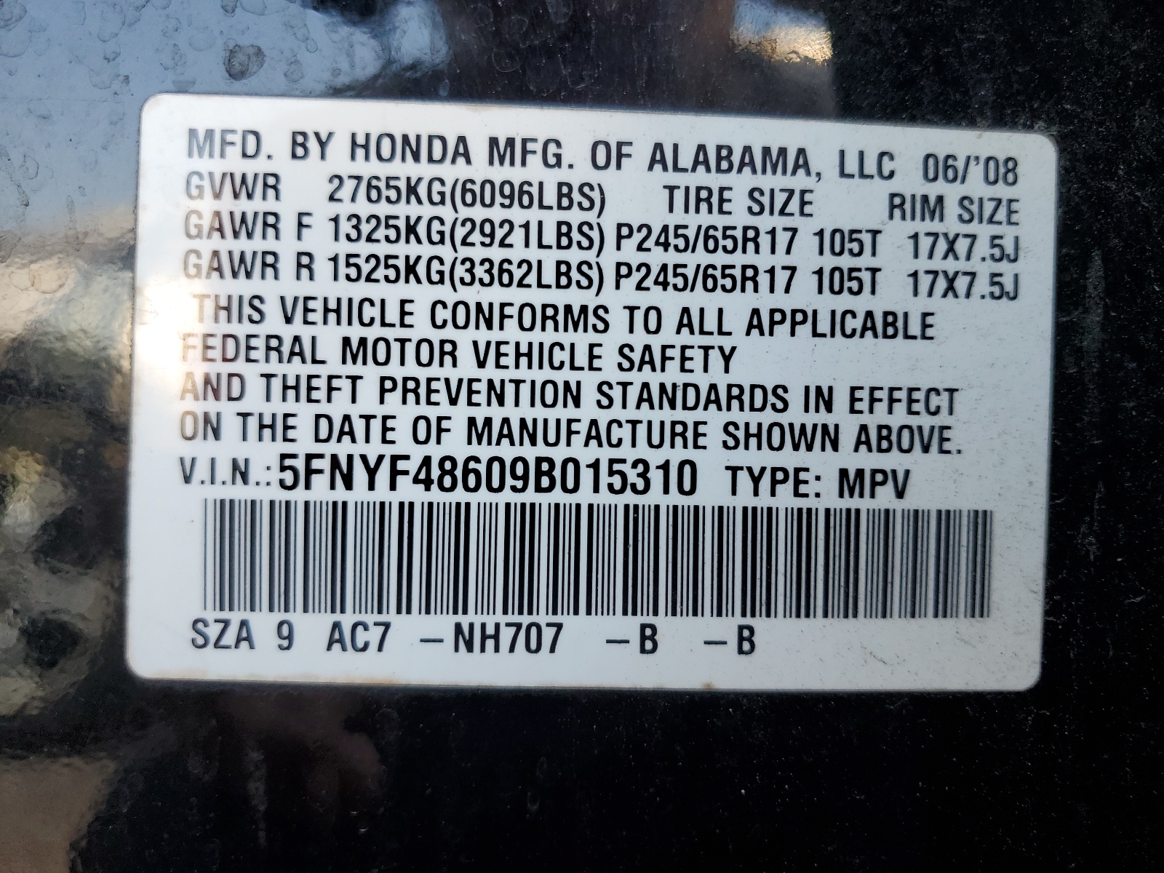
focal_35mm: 26
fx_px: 874
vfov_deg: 53.1
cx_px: 582
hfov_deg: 67.3
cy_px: 436
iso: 50
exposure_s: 1/161
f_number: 1.5
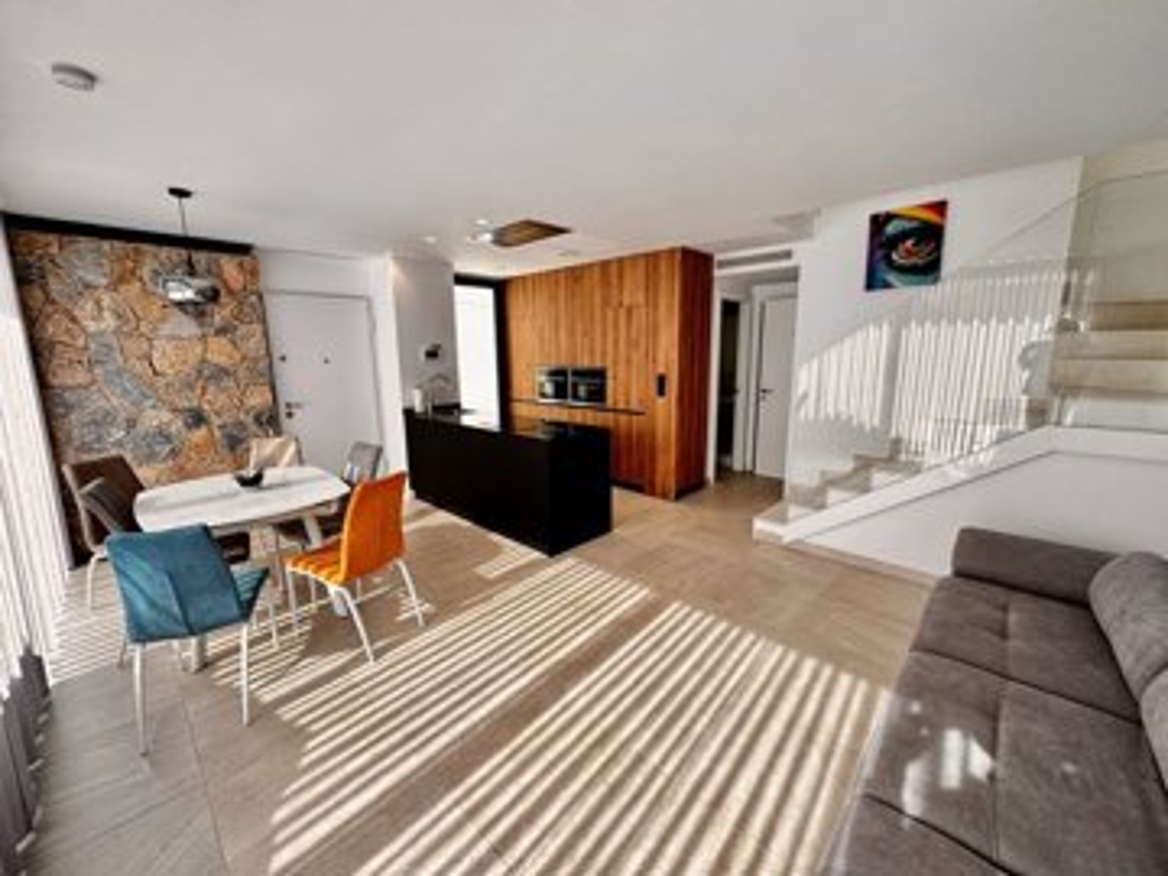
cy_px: 438
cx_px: 584
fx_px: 472
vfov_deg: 85.7
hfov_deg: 102.1
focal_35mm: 14
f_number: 2.2
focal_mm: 2.22
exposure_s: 1/99
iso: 50
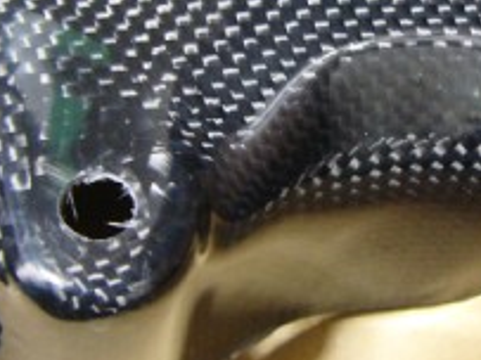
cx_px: 322
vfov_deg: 17.2
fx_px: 1180
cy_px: 83
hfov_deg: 22.9
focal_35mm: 85
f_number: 2.8
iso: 200
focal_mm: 6
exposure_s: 1/4
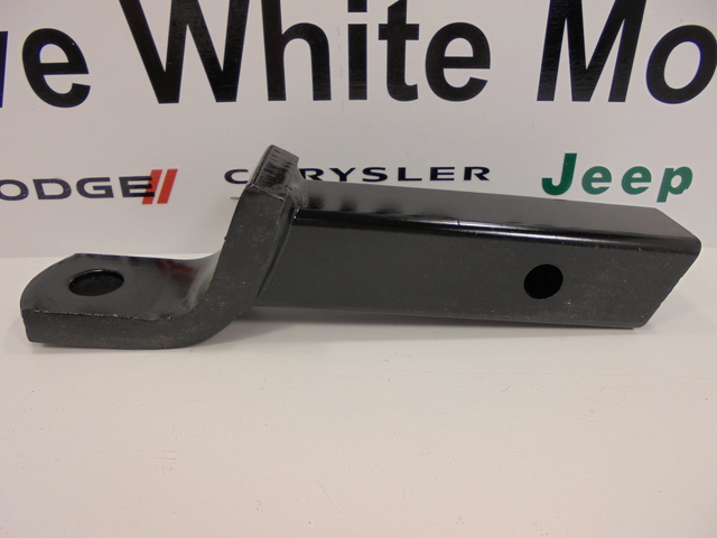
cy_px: 269
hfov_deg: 67.3
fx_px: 539
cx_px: 358
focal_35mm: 26
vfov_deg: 53.1
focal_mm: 4.6
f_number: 3.5
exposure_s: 1/100
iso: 100
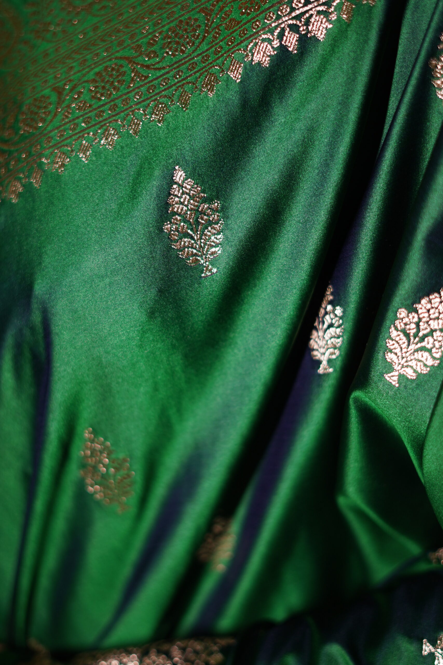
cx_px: 222
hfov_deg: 18.2
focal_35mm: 75
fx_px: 1384
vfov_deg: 27.0
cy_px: 332
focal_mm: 50
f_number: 1.8
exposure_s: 1/100
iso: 200
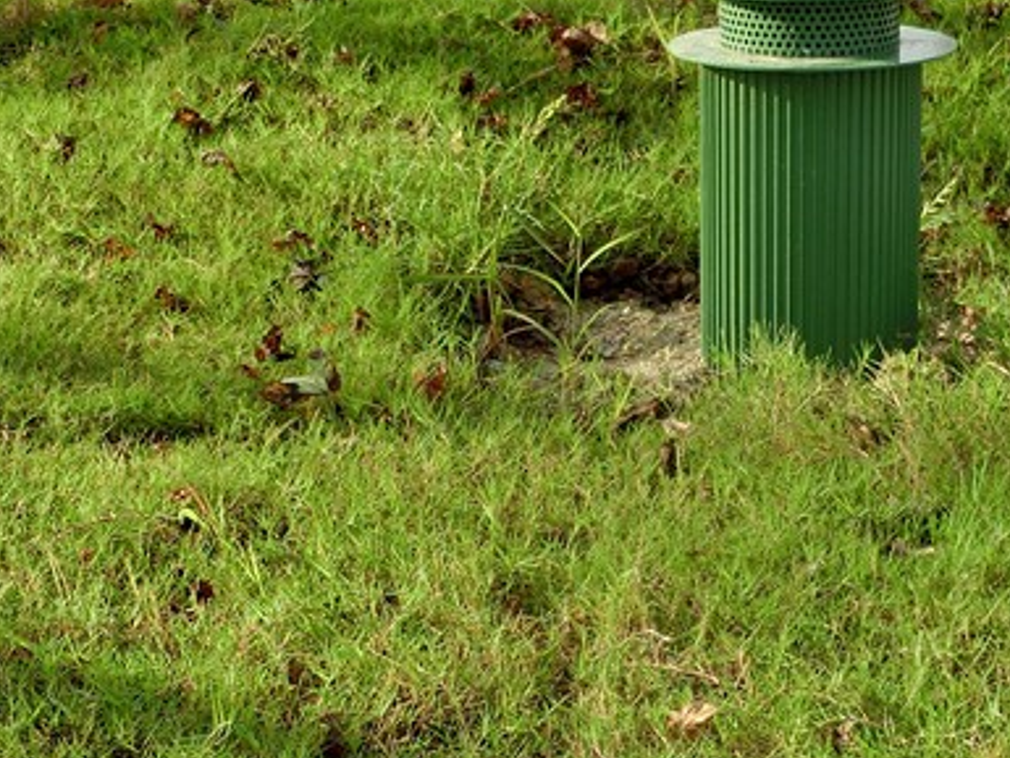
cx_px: 616
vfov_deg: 13.7
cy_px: 454
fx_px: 3152
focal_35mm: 108
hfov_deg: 18.2
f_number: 4.7
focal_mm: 9.3
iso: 80
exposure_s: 1/250
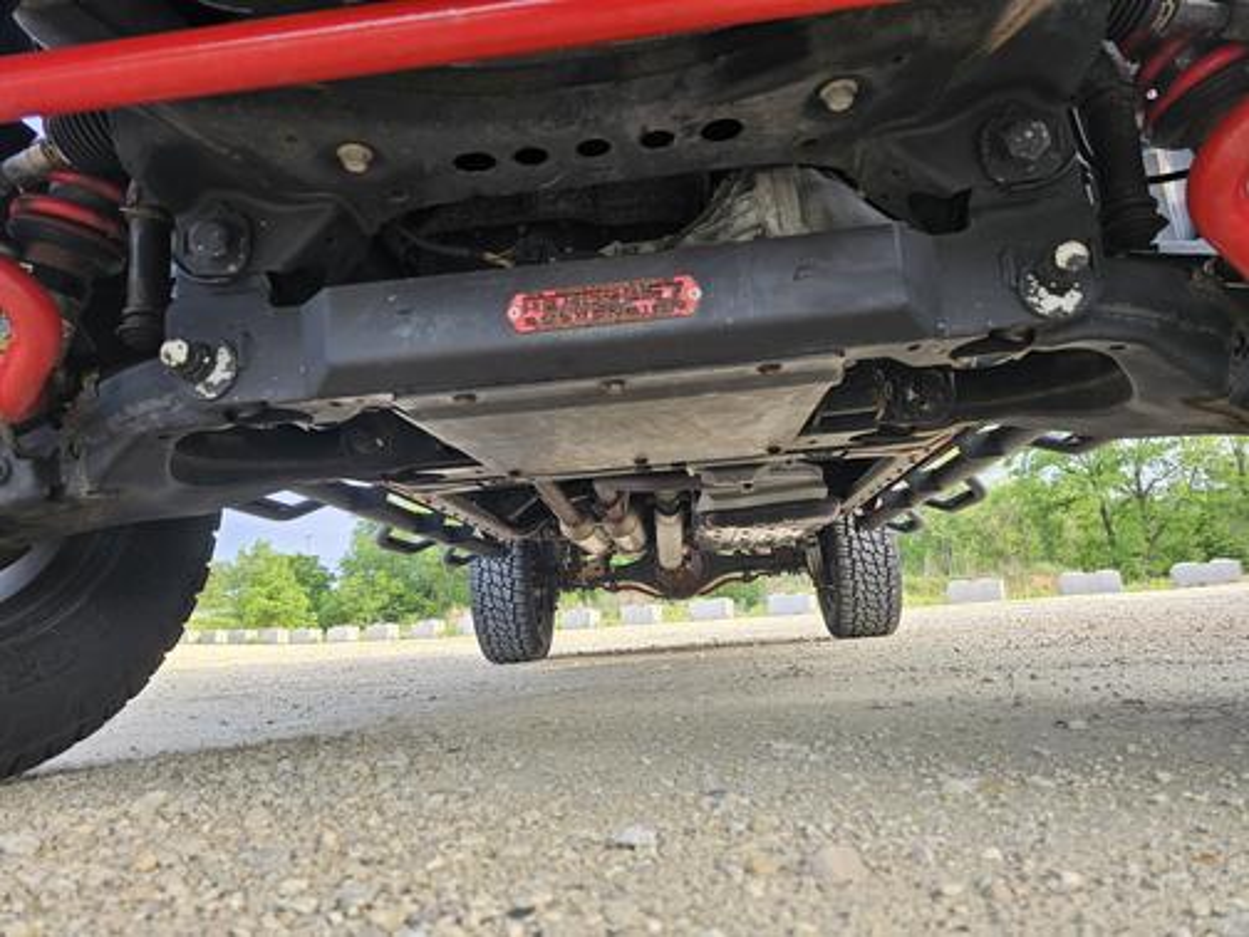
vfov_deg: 58.9
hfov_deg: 73.9
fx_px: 830
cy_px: 468
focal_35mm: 23
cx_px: 624
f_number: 1.7
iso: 64
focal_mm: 6.3
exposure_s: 1/180
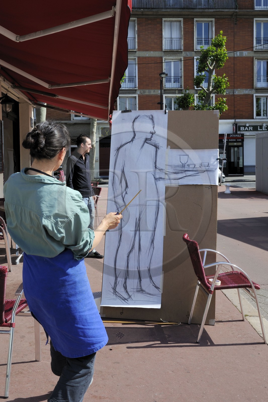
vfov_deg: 50.7
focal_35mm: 38
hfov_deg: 35.0
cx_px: 134
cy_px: 201
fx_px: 424
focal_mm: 38
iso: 400
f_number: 20
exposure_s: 1/160
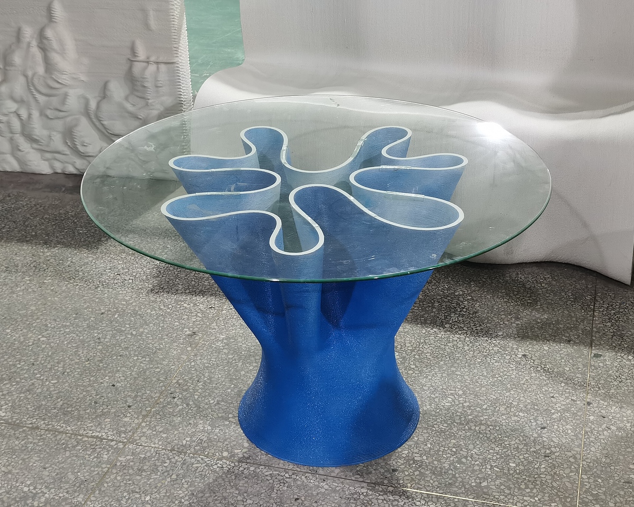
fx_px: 1069
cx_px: 313
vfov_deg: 26.7
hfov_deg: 33.0
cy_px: 251
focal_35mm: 57
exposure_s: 1/33.3
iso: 320
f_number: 1.6
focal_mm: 5.56
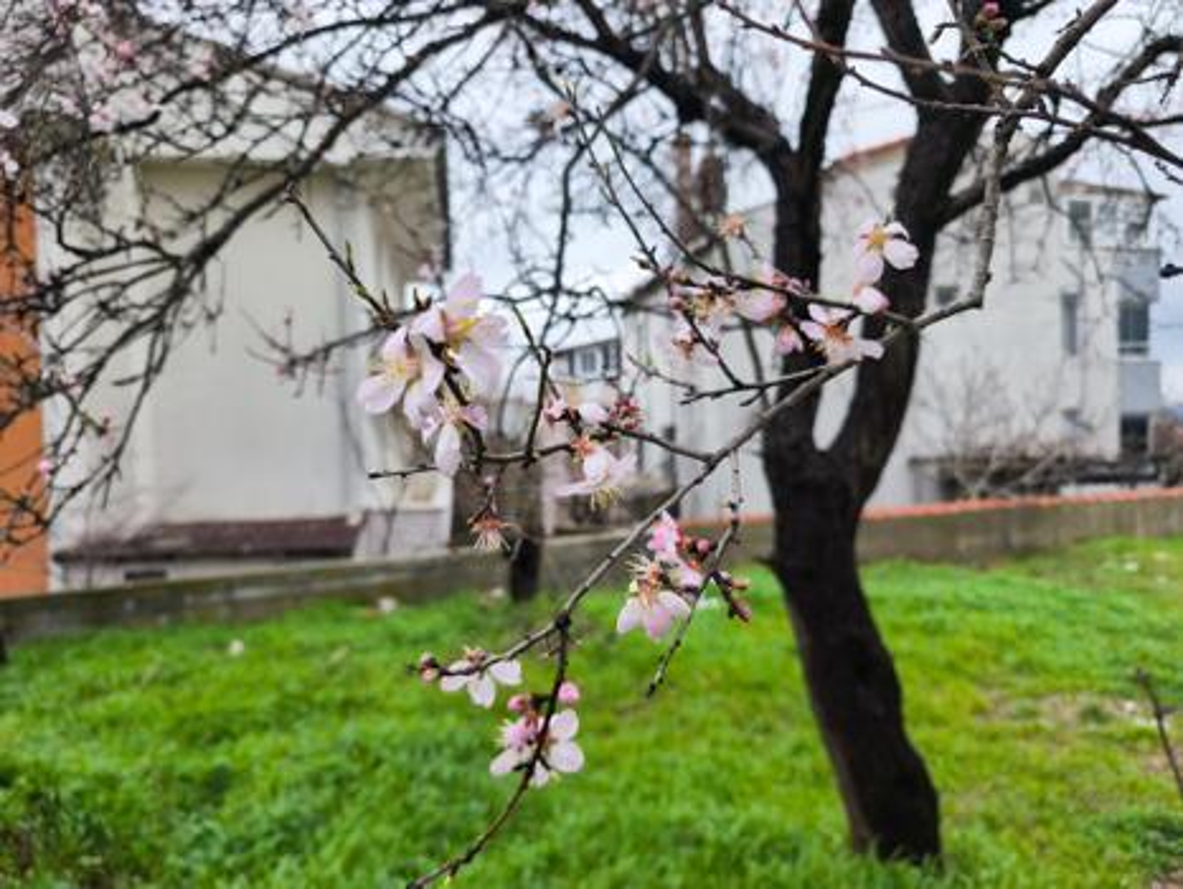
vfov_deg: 58.9
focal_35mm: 23
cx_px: 592
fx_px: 786
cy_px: 444
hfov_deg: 73.9
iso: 50
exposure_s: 1/1277
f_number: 1.6
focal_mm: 6.57
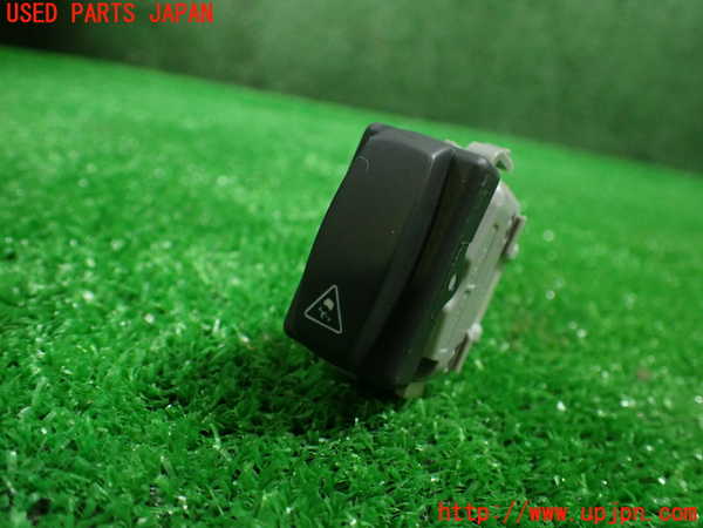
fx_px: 609
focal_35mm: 30
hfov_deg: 60.0
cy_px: 264
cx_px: 352
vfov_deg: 46.8
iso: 800
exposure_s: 1/125
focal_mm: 5.4
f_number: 2.3
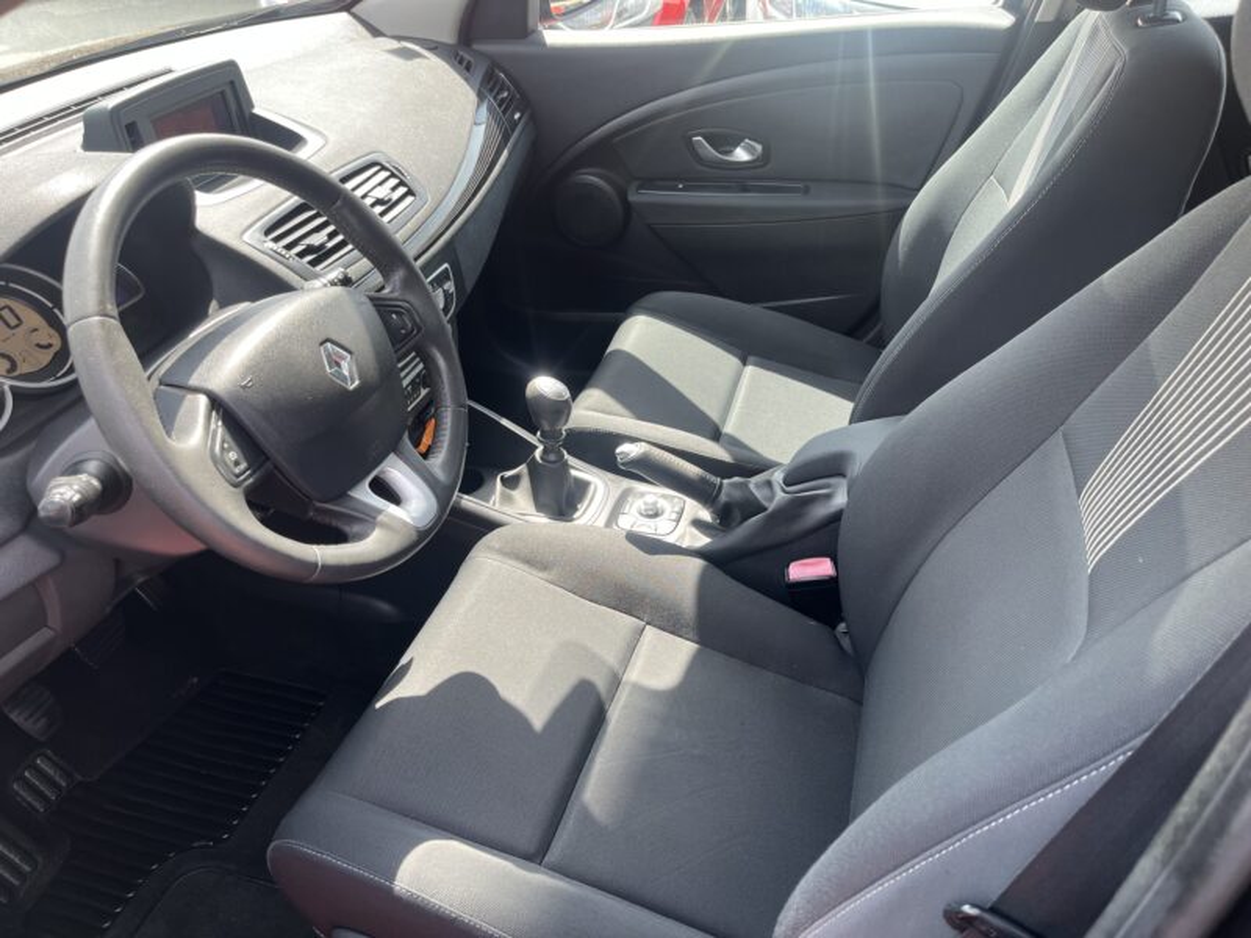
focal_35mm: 26
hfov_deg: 67.3
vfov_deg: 53.1
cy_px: 469
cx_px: 626
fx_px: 940
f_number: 1.6
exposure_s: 1/167
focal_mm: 5.1
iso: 40
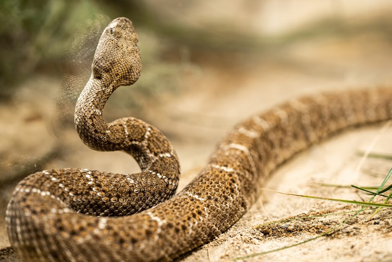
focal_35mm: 135
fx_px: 1470
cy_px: 131
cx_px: 196
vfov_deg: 10.2
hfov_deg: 15.2
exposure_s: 1/320
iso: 640
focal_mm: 135
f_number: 2.5
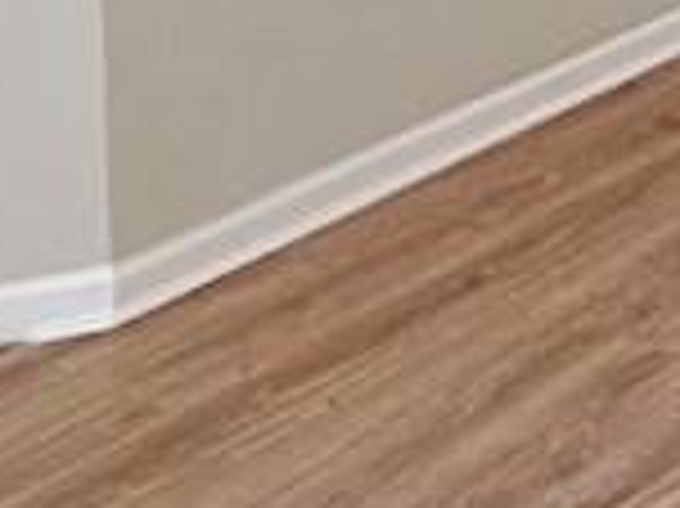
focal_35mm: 95
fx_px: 1865
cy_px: -661
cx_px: 1626
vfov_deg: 12.6
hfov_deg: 14.2
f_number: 2.2
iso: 250
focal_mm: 2.22
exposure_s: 1/120
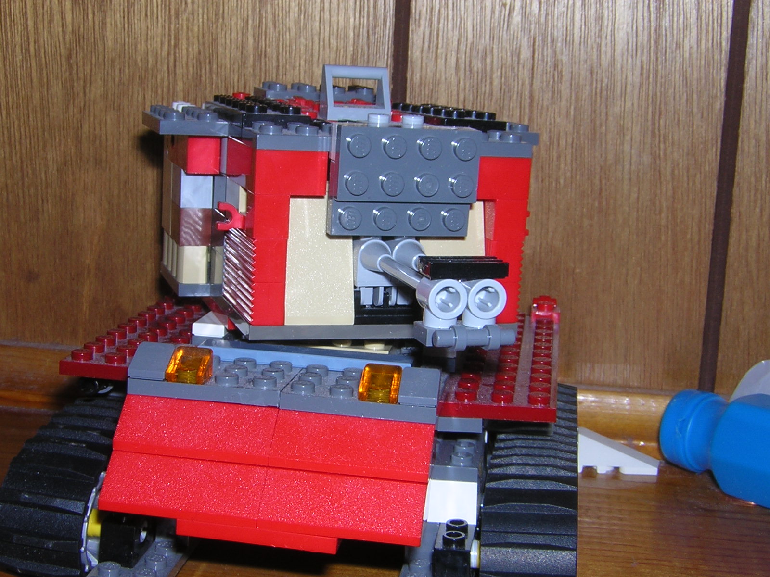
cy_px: 288
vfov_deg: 25.2
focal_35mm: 58
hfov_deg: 33.2
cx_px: 385
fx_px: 1290
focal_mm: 7.6
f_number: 6.6
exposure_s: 1/60.1
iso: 100
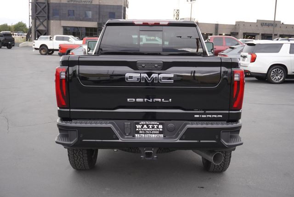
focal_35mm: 44
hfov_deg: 44.9
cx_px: 147
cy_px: 98
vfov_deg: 30.9
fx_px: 356
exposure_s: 1/60
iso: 160
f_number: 4.5
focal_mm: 29
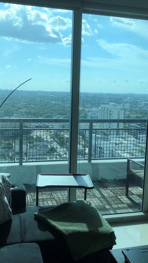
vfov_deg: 49.4
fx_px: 286
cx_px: 76
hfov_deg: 29.0
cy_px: 132
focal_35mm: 41
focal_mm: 3.99
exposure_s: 1/2283
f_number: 1.8
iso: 20
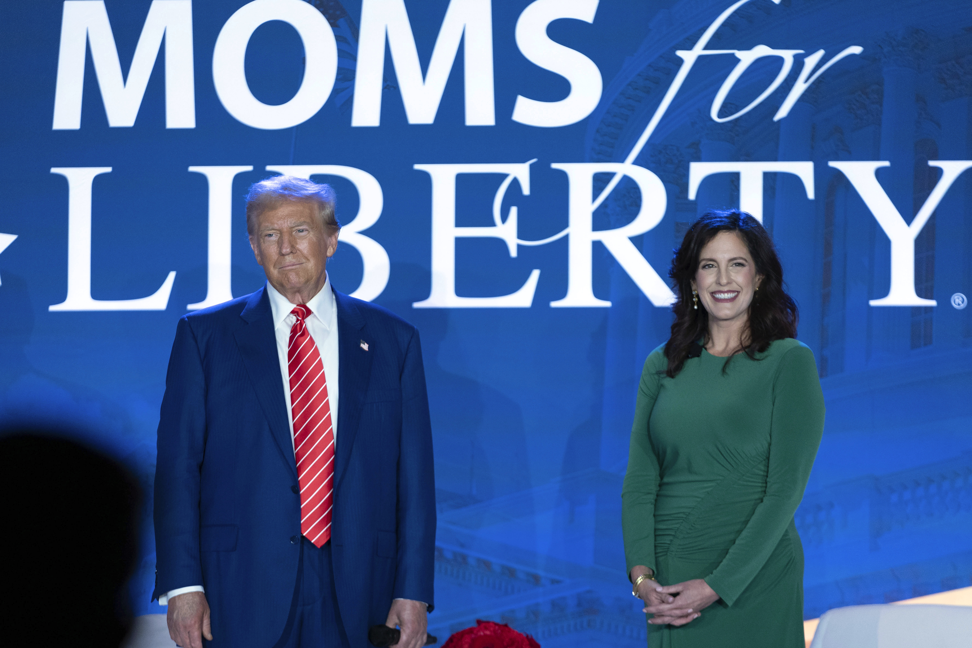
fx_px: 5400
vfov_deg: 6.9
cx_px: 486
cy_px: 324
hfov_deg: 10.3
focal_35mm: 200
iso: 2000
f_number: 3.5
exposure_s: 1/500
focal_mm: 200
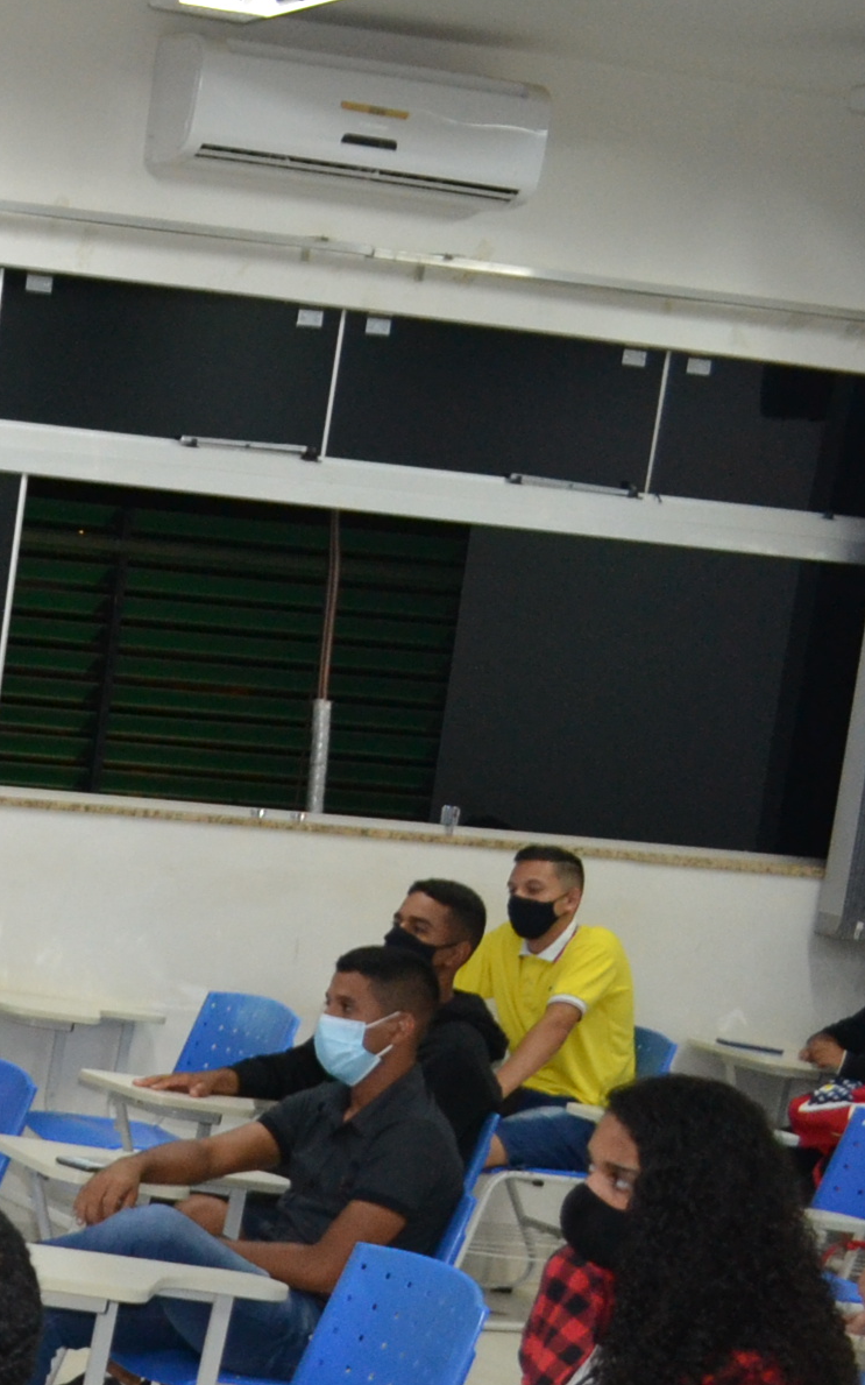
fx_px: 3018
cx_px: -1018
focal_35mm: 80
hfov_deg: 13.3
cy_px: 945
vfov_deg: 25.7
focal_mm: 18
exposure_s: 1/60
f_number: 3.5
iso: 1000
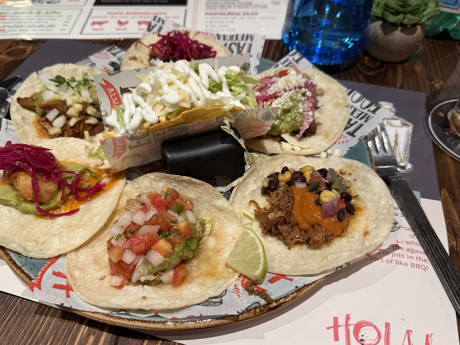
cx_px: 213
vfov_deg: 49.7
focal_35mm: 28
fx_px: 372
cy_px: 183
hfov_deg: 63.4
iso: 200
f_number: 1.78
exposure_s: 1/60
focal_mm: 6.76
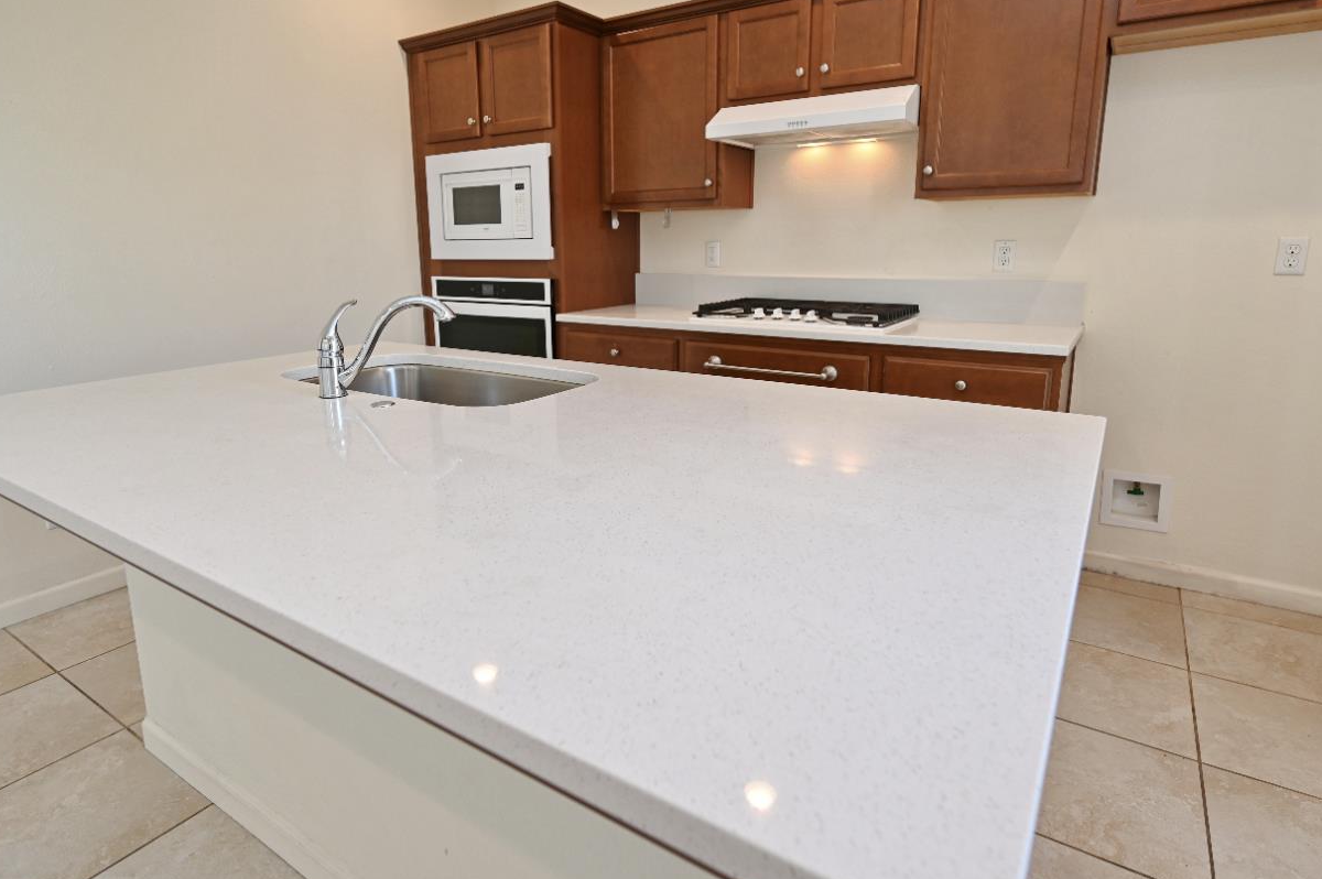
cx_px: 618
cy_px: 383
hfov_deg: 83.9
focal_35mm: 20
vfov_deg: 61.6
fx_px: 734
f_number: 4
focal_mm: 16
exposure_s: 1/60
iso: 280
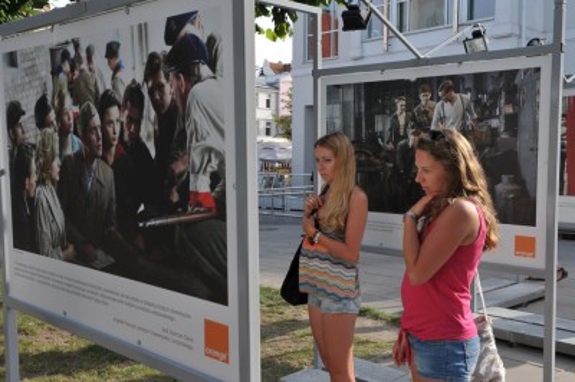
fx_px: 606
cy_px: 191
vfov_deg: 35.0
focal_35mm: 38
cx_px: 288
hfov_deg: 50.7
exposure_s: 1/320
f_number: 9
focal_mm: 38
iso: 400
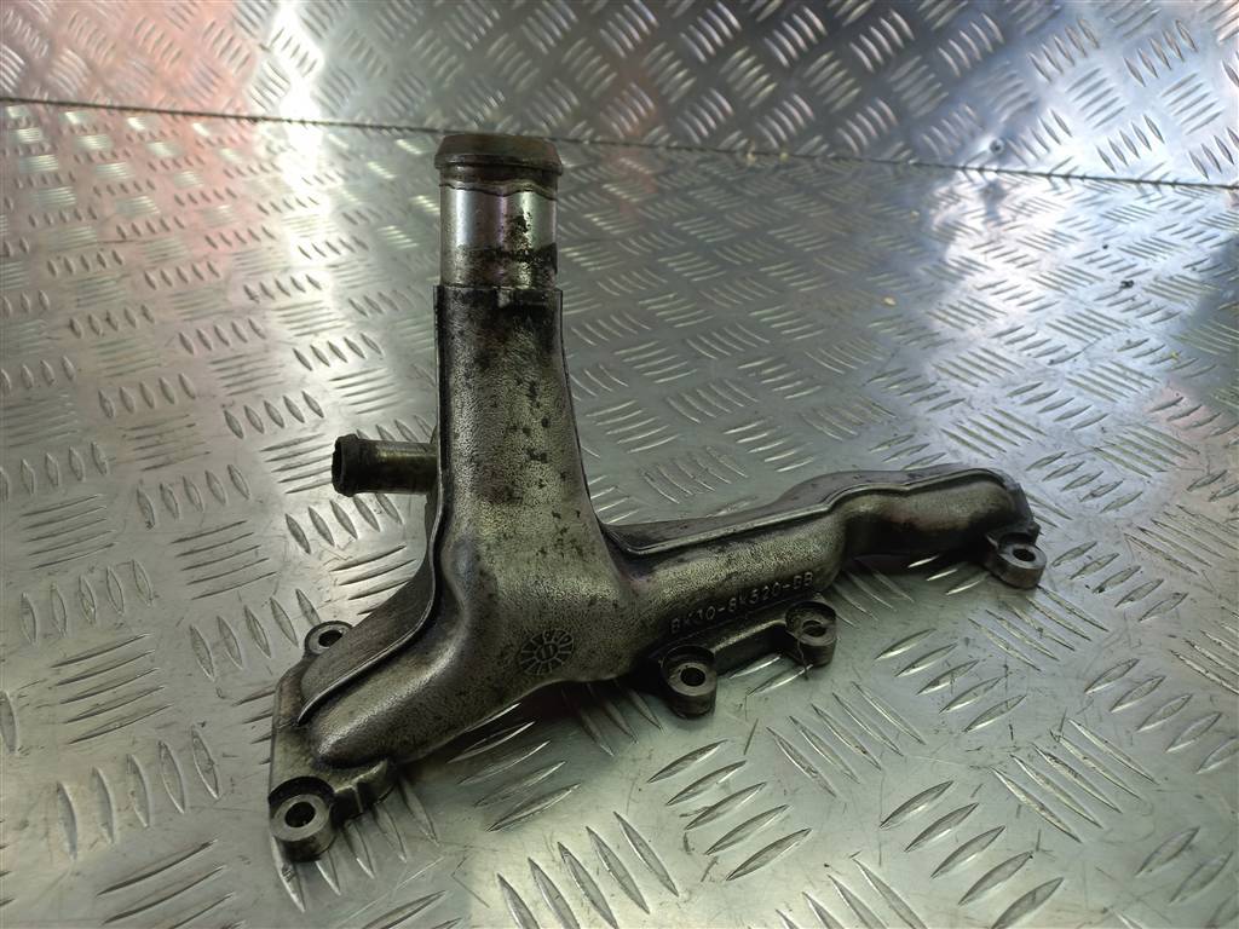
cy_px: 464
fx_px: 895
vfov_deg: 54.9
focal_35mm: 25
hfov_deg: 69.4
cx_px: 620
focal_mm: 4.6
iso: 32
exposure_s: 1/50
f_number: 1.8
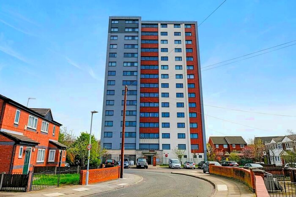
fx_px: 197
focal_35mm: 24
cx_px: 148
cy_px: 98
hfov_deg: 73.7
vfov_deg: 53.2
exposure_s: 1/1800
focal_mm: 16
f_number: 4
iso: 200
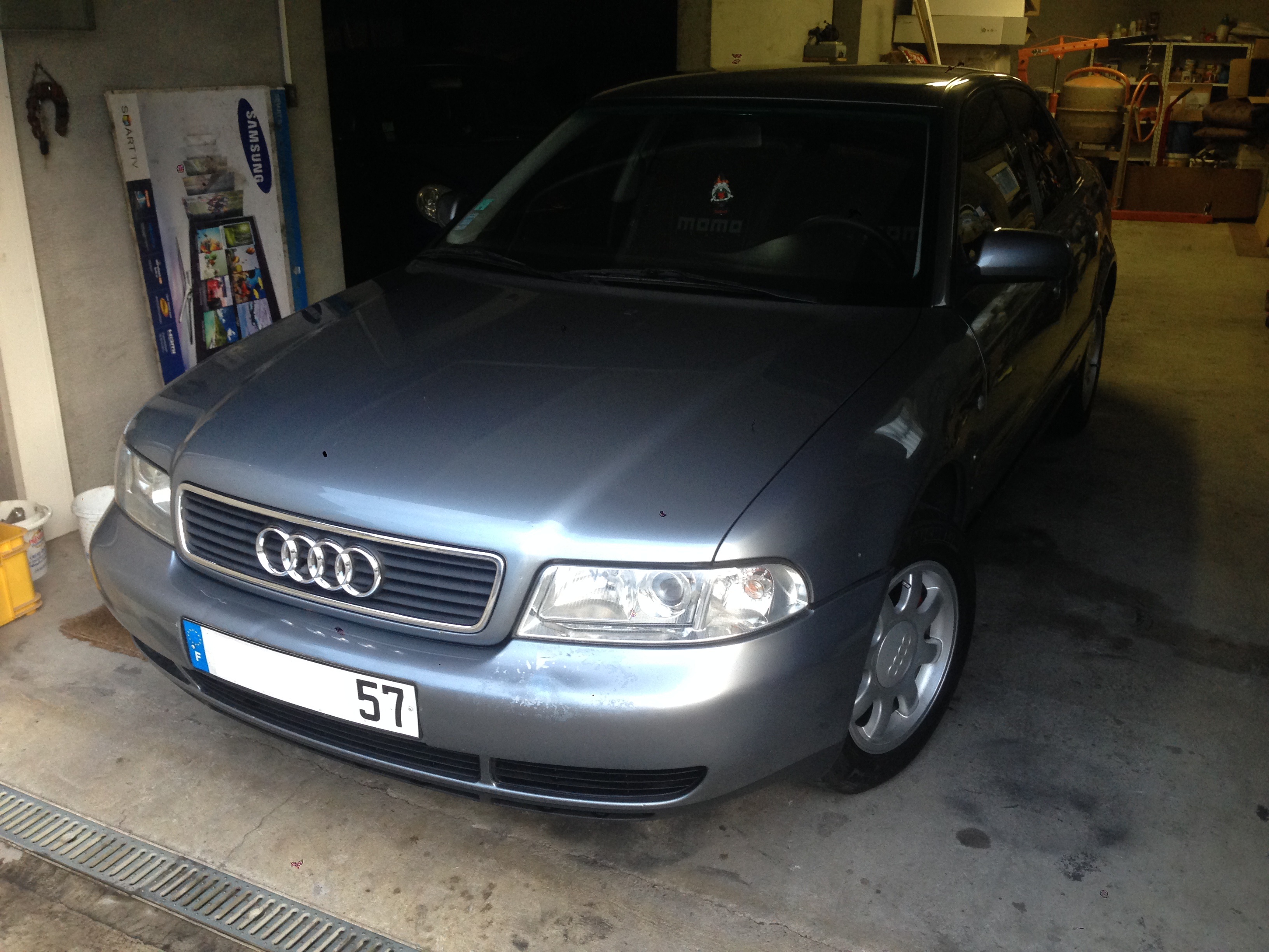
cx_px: 634
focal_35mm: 33
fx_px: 1210
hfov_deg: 55.4
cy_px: 476
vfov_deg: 42.9
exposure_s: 1/20
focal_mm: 4.12
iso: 125
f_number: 2.4
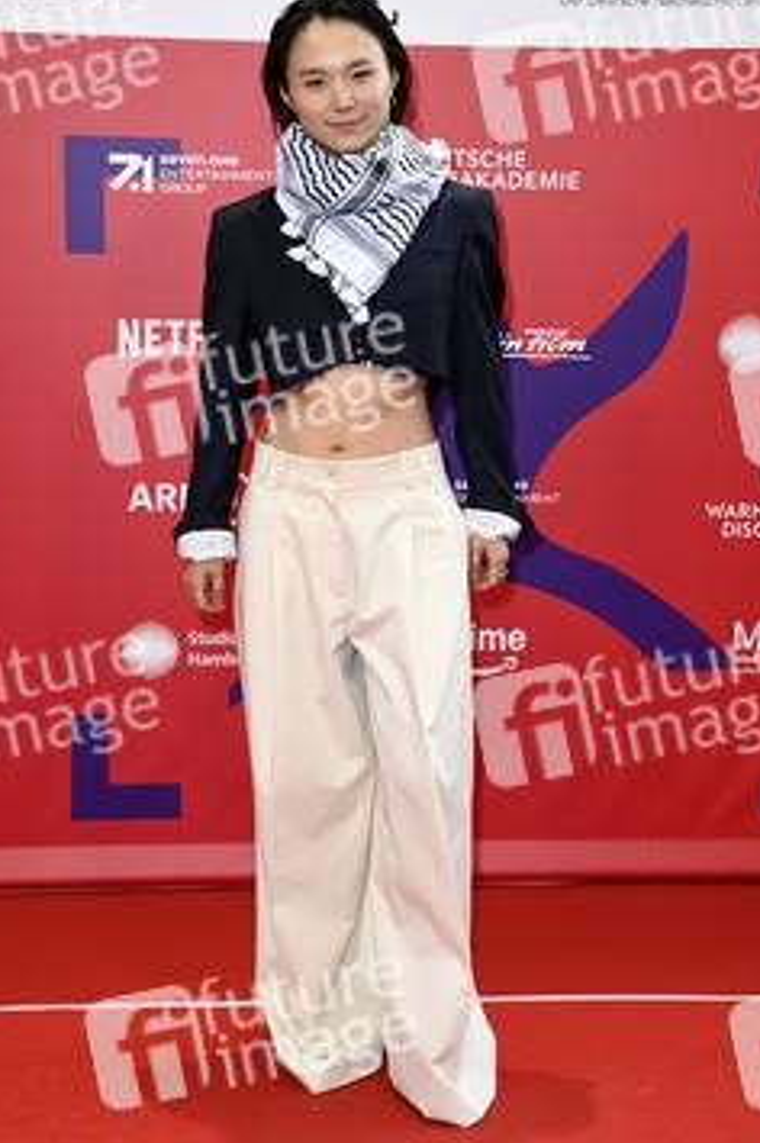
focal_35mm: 62
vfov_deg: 32.4
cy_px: 551
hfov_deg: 21.9
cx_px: 345
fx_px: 1967
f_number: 5.6
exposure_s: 1/250
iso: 500
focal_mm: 55
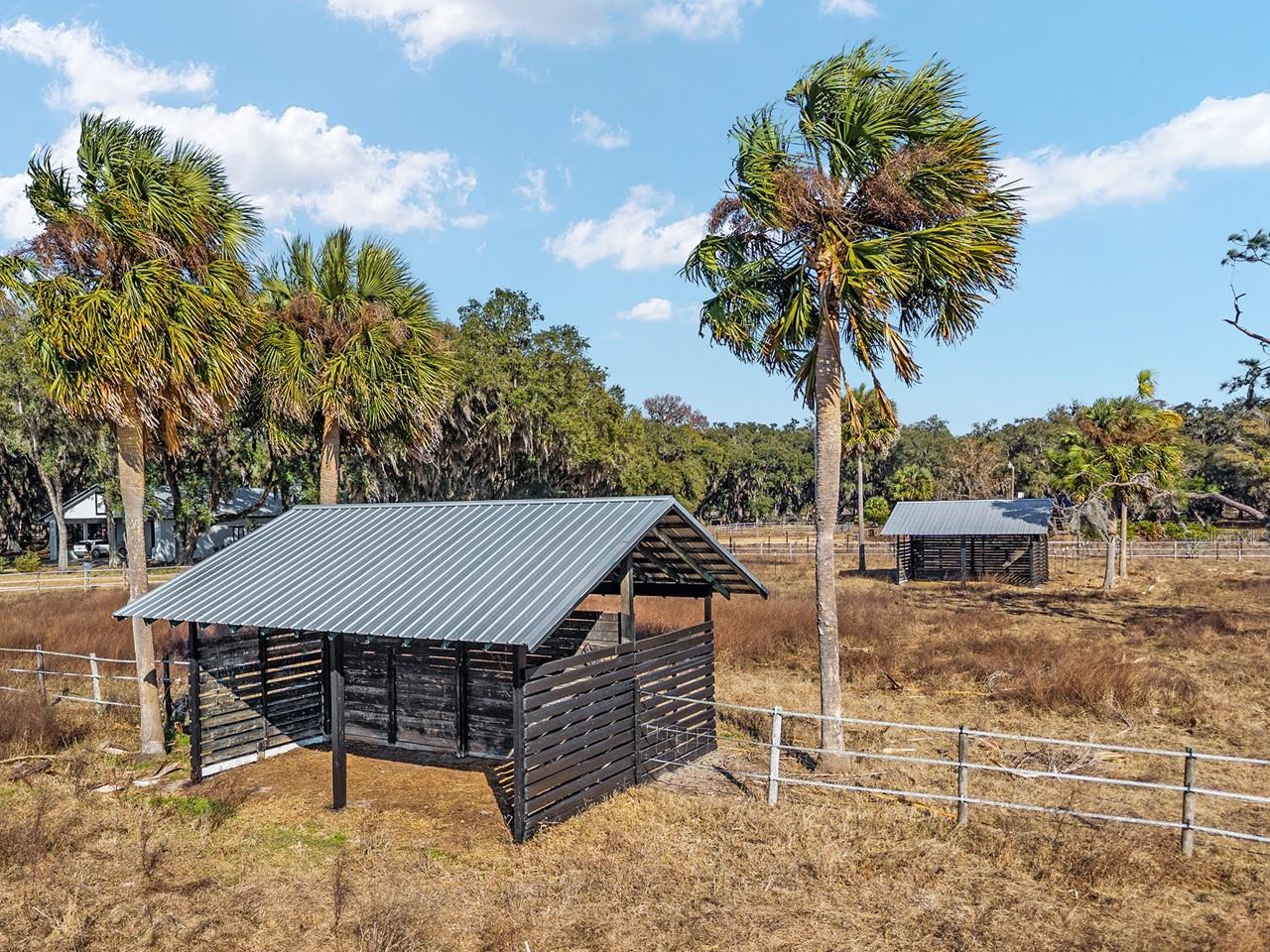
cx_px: 482
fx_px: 1101
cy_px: 537
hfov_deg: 59.3
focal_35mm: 30
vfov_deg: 46.7
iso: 100
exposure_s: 1/2500
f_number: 1.8
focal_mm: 8.67
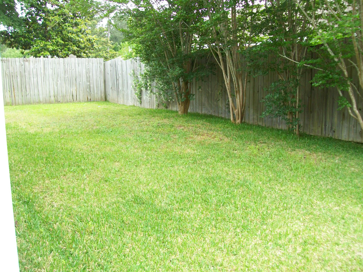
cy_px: 136
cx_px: 182
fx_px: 378
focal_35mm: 36
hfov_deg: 51.4
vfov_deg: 39.7
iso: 64
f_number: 2.7
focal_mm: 6
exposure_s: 1/80
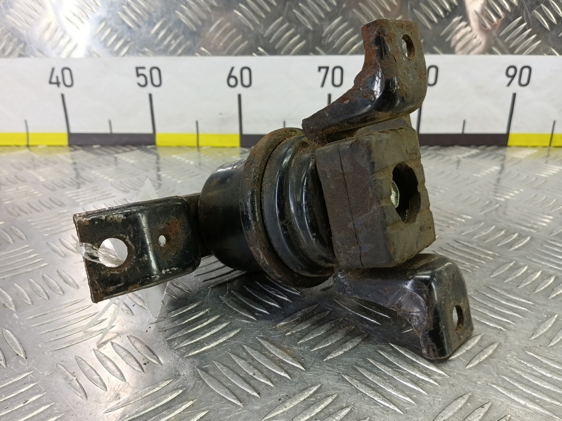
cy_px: 211
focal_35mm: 24
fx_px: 390
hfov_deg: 71.6
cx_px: 280
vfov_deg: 56.8
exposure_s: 1/50
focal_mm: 4.11
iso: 174
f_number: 1.6
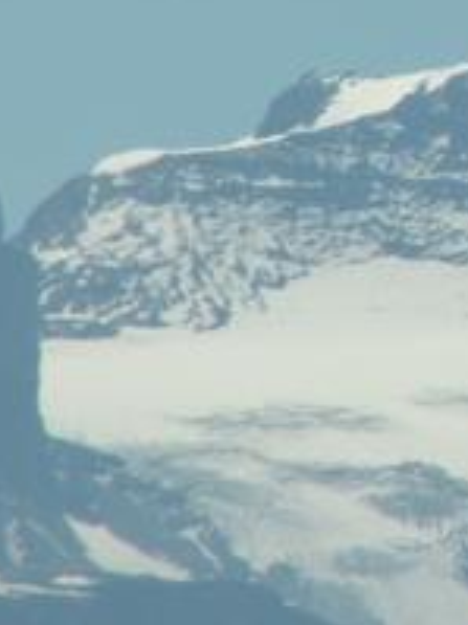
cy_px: 79
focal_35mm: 1350
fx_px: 24362
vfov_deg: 1.5
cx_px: 766
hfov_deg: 1.1
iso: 50
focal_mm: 69.45
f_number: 8
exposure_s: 1/400
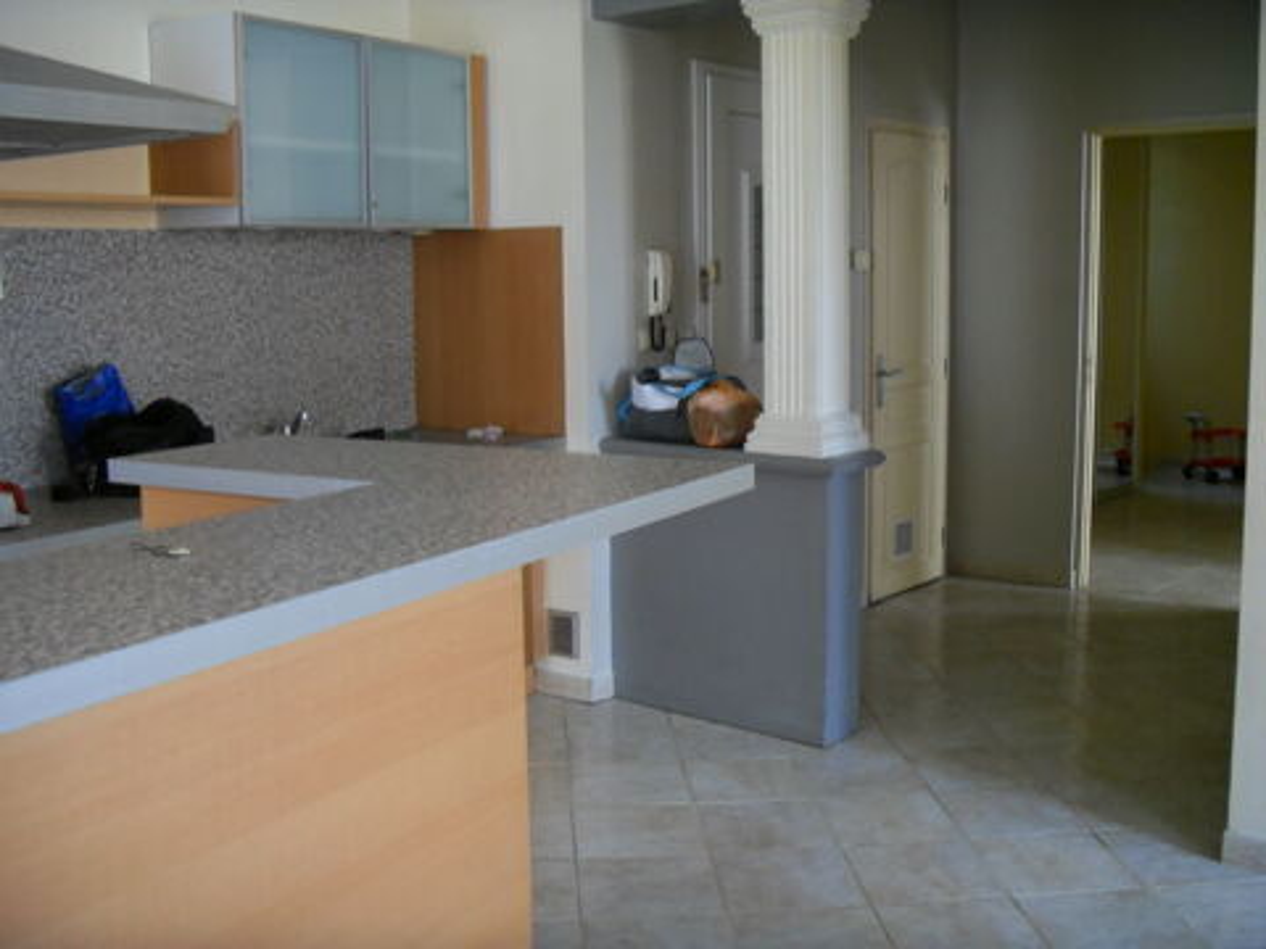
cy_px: 474
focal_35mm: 39
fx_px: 1426
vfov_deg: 36.8
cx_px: 633
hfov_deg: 47.9
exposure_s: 1/30
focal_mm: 6.6
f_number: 3.5
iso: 200
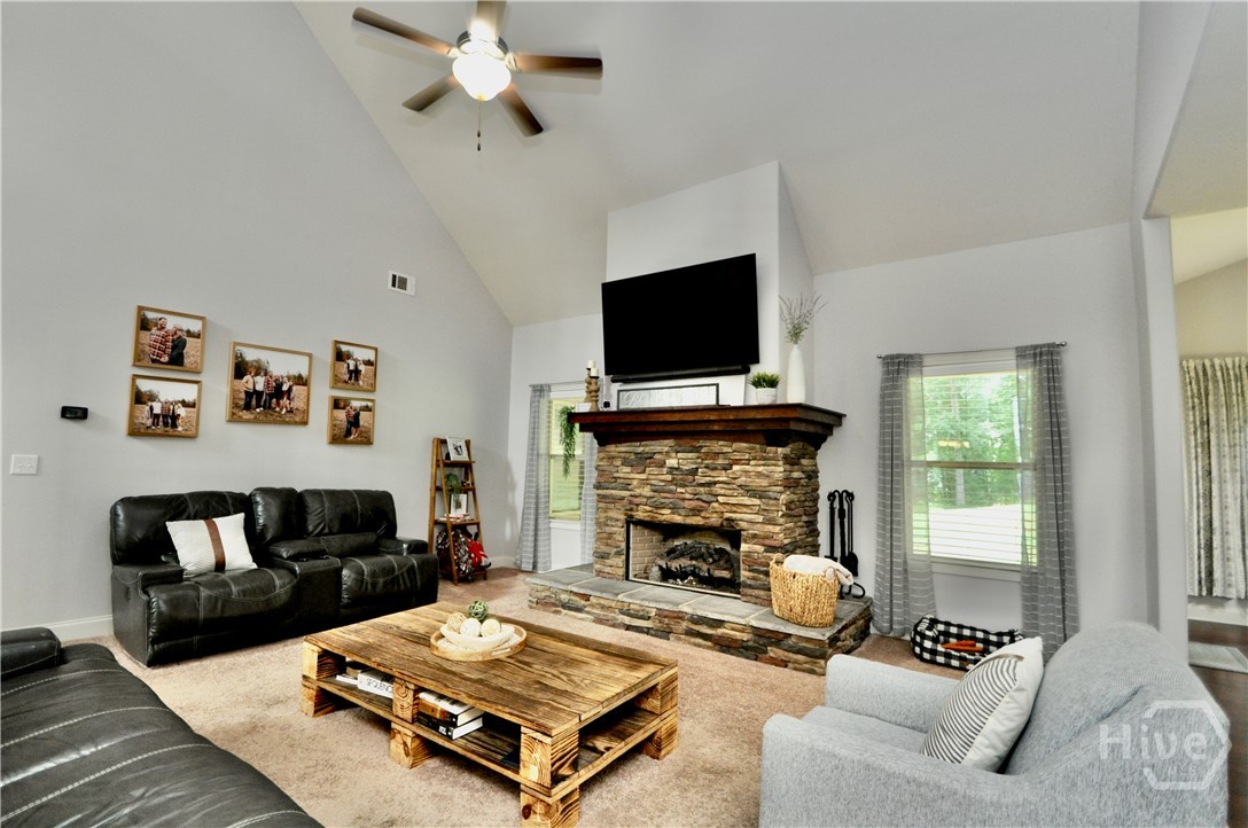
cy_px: 414
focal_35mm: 15
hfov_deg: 100.5
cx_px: 624
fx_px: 519
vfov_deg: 77.1
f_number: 4
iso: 800
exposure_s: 1/60
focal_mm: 10
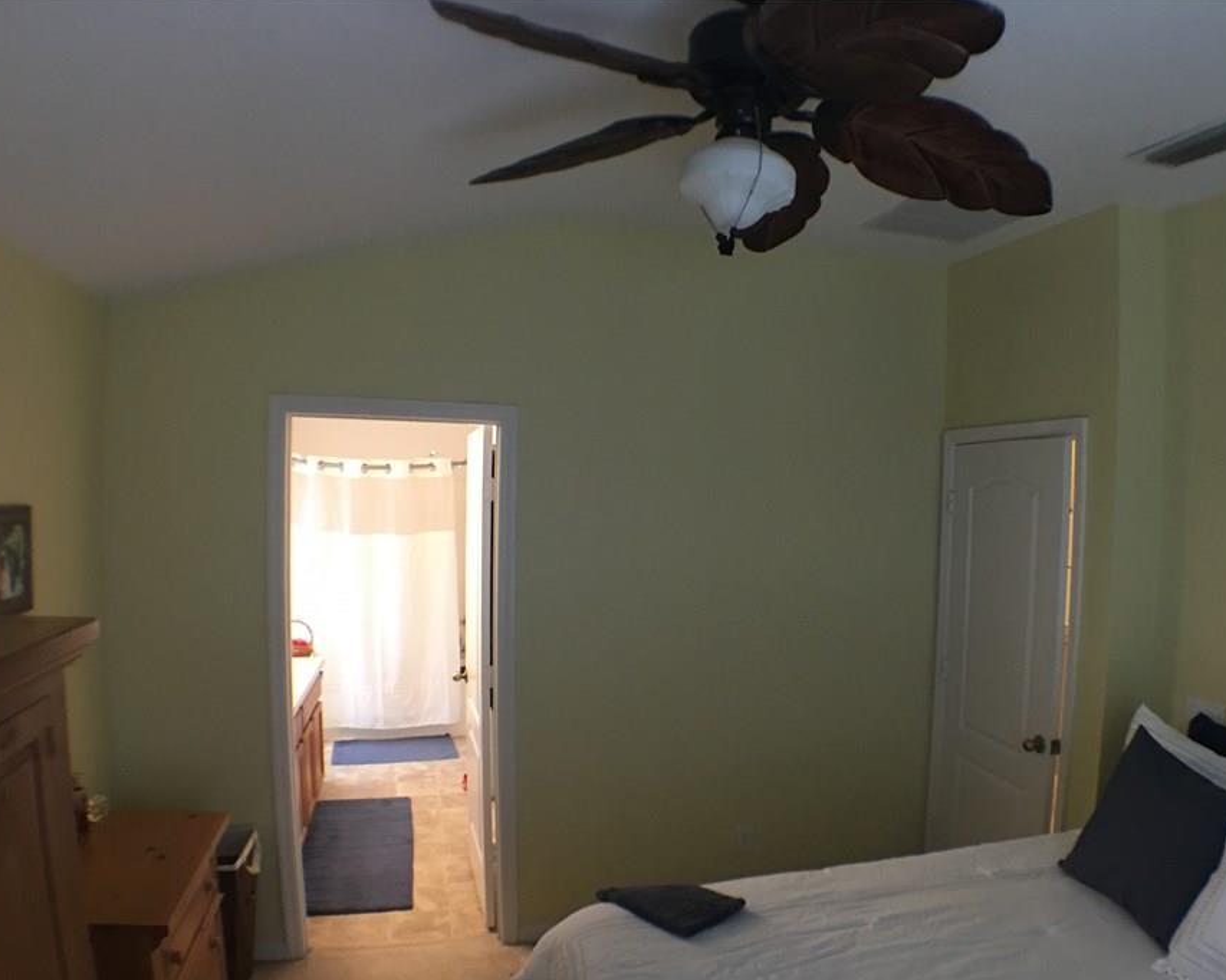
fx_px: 1233
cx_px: 717
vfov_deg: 43.3
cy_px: 546
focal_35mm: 34
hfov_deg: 52.6
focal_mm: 4.15
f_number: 2.2
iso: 100
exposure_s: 1/15
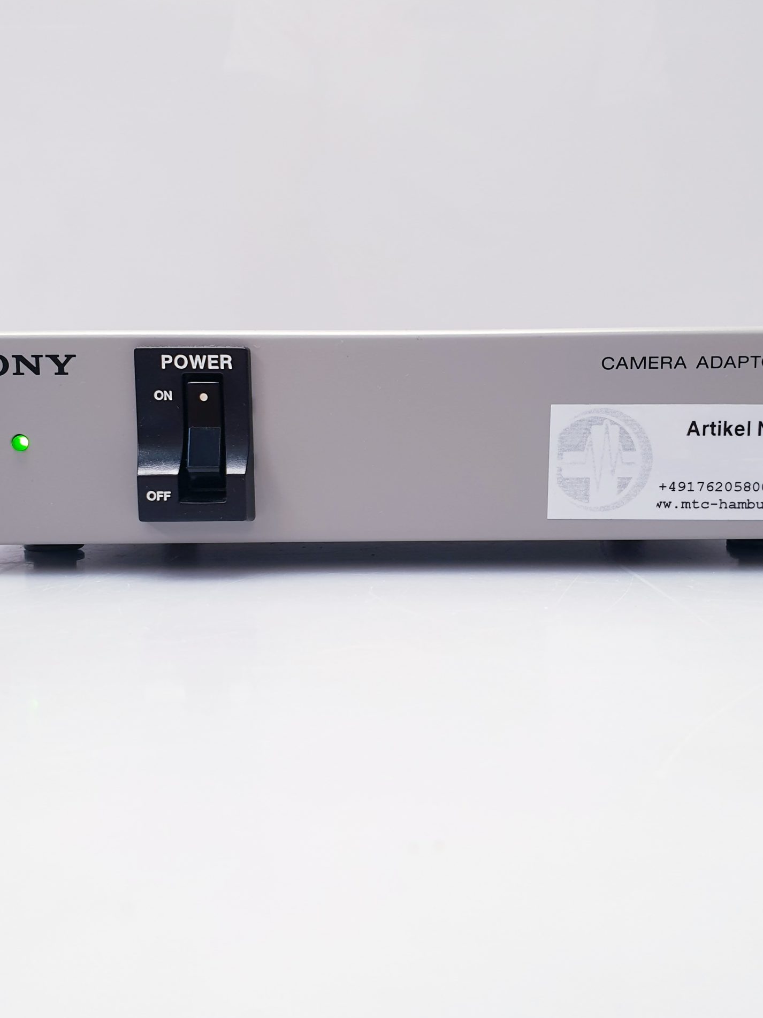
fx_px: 1029
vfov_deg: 52.6
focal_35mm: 35
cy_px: 511
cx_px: 419
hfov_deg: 40.6
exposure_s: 1/50
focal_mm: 4.3
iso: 80
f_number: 2.4
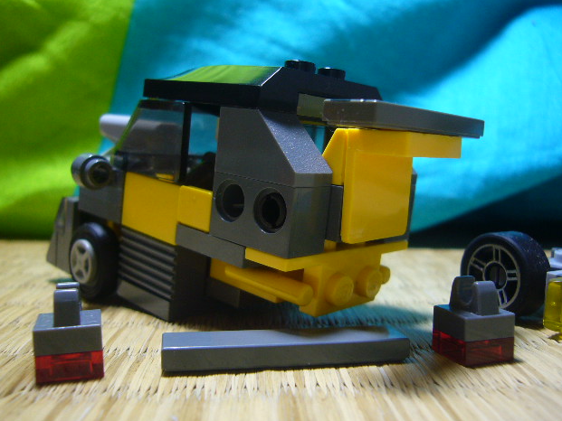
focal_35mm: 34
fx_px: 552
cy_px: 208
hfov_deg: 53.9
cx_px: 282
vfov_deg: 41.8
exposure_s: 1/20
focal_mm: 4.6
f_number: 2.8
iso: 100
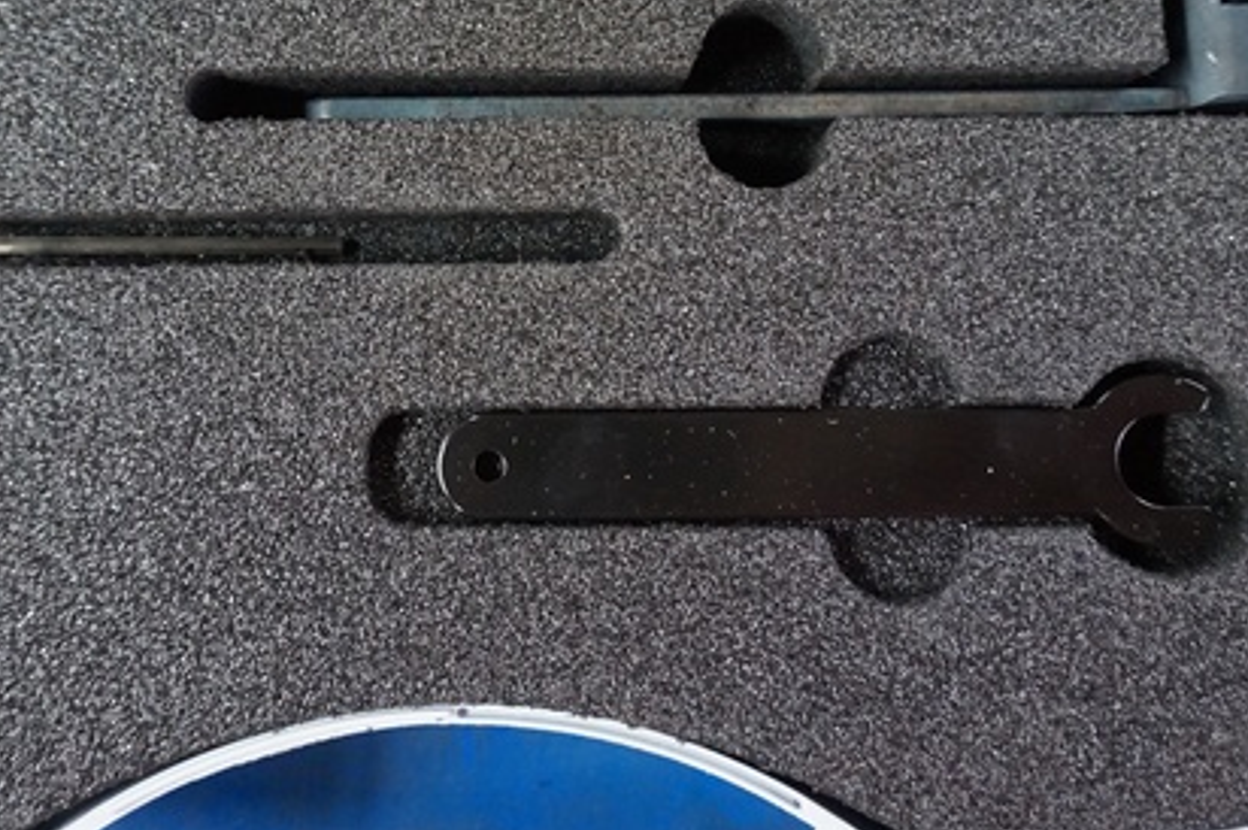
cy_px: 115
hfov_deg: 46.3
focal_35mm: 42
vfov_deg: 30.7
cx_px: 550
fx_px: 1455
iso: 2500
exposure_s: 1/60
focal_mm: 16
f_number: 3.5
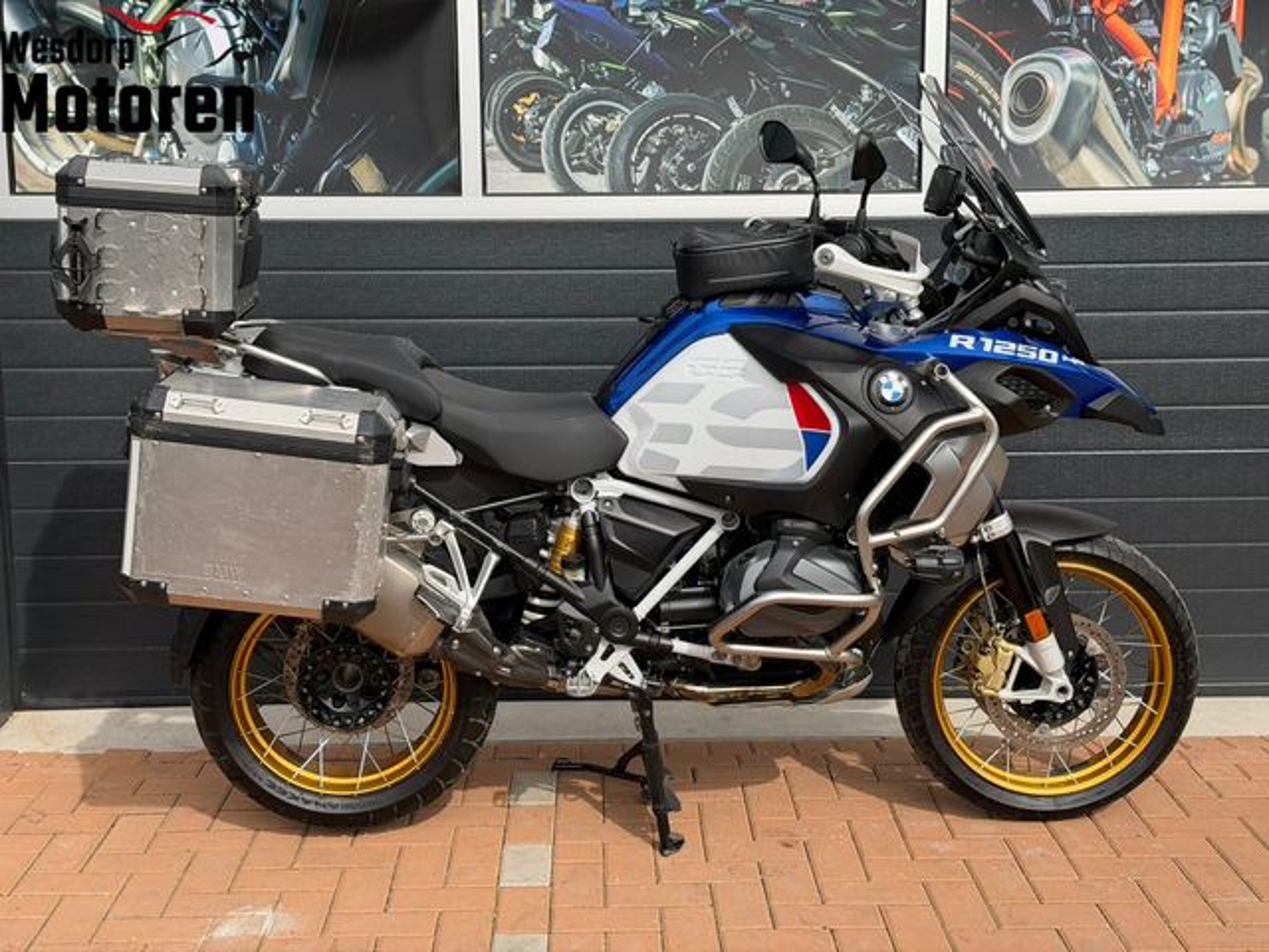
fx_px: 1760
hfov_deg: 39.7
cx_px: 634
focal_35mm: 48
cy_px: 476
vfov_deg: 30.3
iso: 64
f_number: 1.78
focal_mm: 6.76
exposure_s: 1/3704
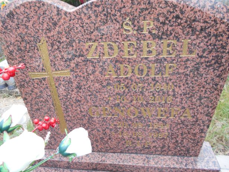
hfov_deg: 65.3
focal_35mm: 27
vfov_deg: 51.3
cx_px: 113
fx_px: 179
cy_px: 84
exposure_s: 1/30
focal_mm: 4.6
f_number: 3.2
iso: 110
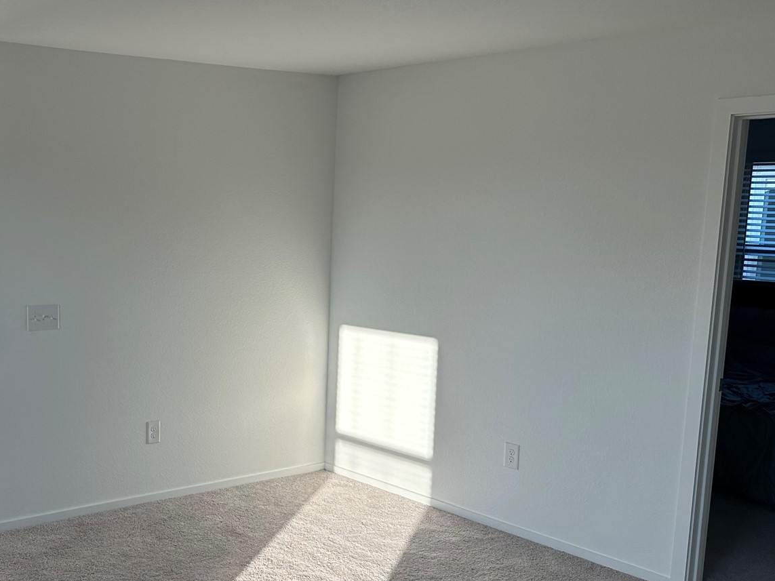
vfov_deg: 33.4
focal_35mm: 43
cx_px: 172
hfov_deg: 42.2
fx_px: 963
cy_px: 363
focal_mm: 6.86
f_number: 1.78
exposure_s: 1/469
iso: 80
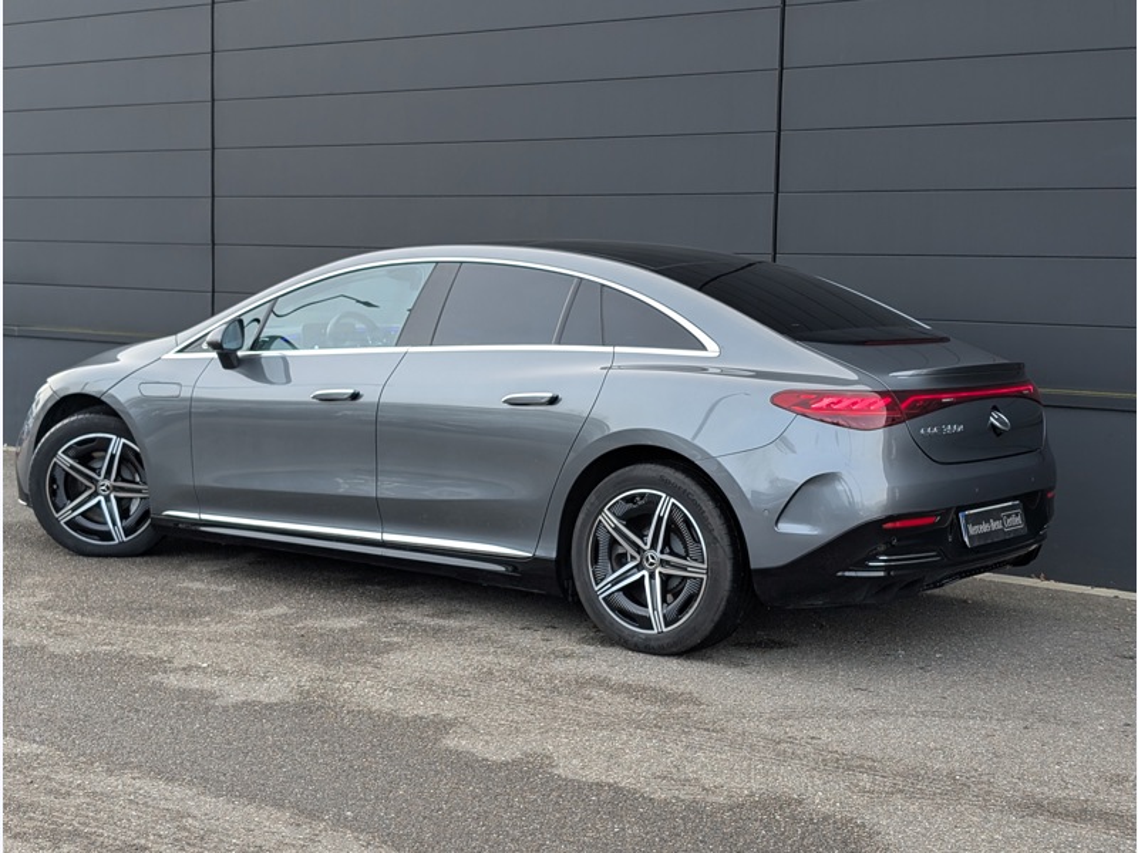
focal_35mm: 49
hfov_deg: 38.9
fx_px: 1611
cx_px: 569
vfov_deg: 29.7
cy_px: 426
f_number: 1.68
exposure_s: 1/146
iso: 19
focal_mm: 6.9
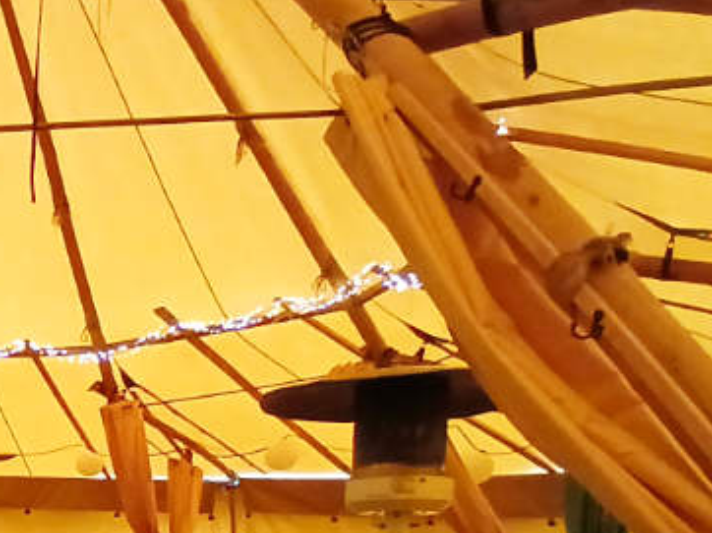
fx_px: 966
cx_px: -130
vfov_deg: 27.7
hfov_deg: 33.4
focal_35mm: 47
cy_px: 608
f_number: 2.2
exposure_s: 1/25
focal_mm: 1.4
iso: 500
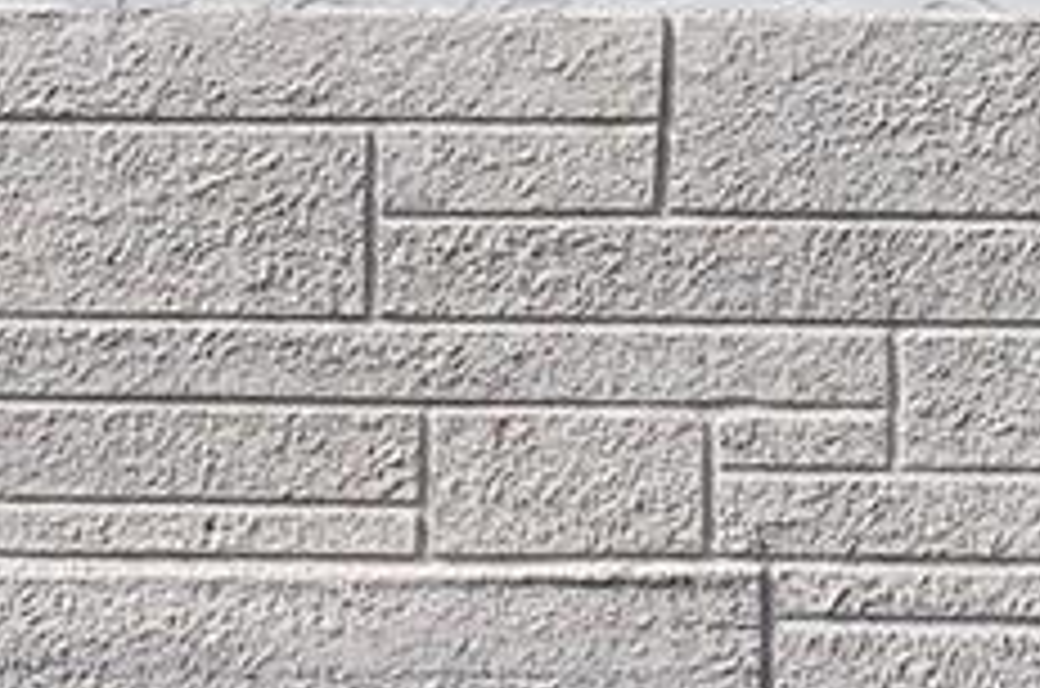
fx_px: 10558
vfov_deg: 3.7
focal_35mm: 366
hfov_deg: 5.6
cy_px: -189
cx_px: 1207
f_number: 8
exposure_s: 1/1000
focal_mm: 55
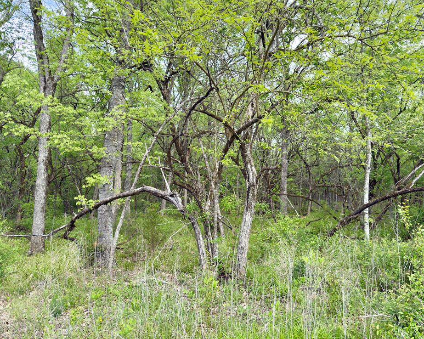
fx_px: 326
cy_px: 168
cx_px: 233
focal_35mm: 26
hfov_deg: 65.9
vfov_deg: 54.9
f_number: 1.78
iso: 100
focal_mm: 6.76
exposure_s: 1/1205
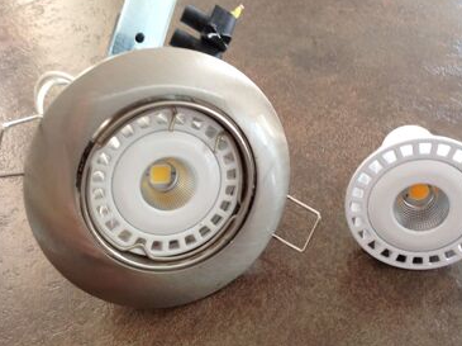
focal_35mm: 46
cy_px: 192
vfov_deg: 31.4
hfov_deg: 41.1
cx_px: 276
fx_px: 613
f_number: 2.4
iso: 50
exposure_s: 1/20
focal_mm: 4.28
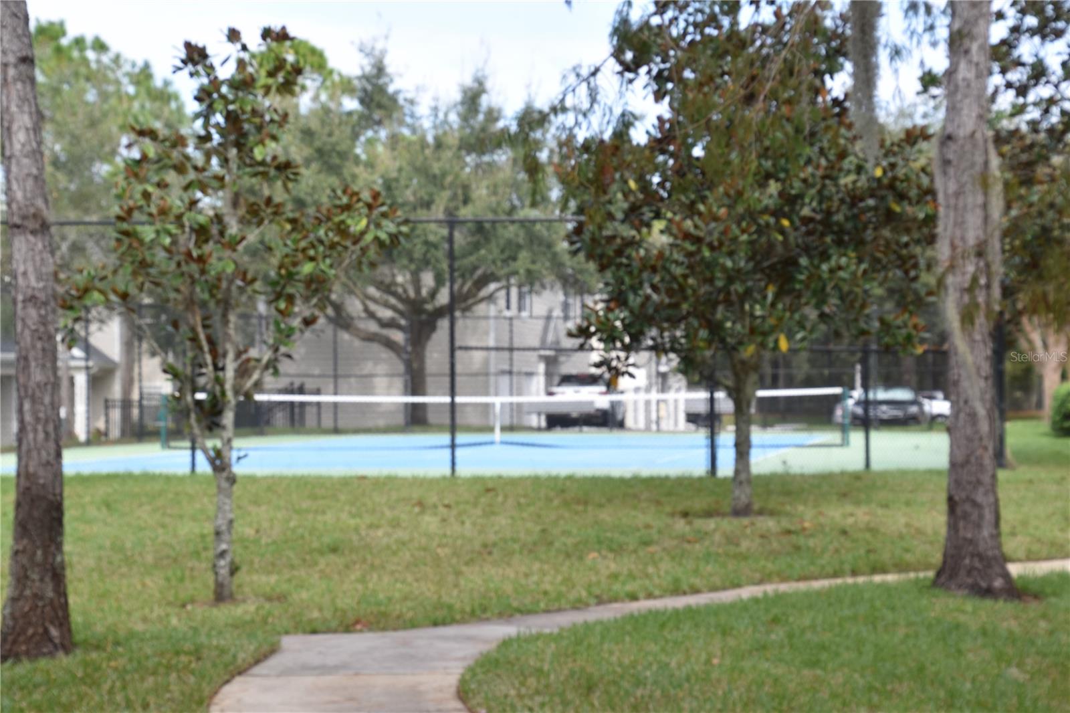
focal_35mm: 78
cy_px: 356
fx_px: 2318
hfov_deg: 26.0
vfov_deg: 17.5
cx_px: 535
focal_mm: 52
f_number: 8
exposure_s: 1/250
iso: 280
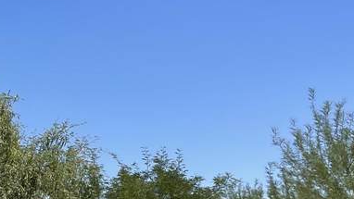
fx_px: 892
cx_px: -202
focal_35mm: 95
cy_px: 296
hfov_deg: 19.2
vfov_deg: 12.2
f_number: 1.6
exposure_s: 1/3125
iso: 32
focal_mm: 4.2
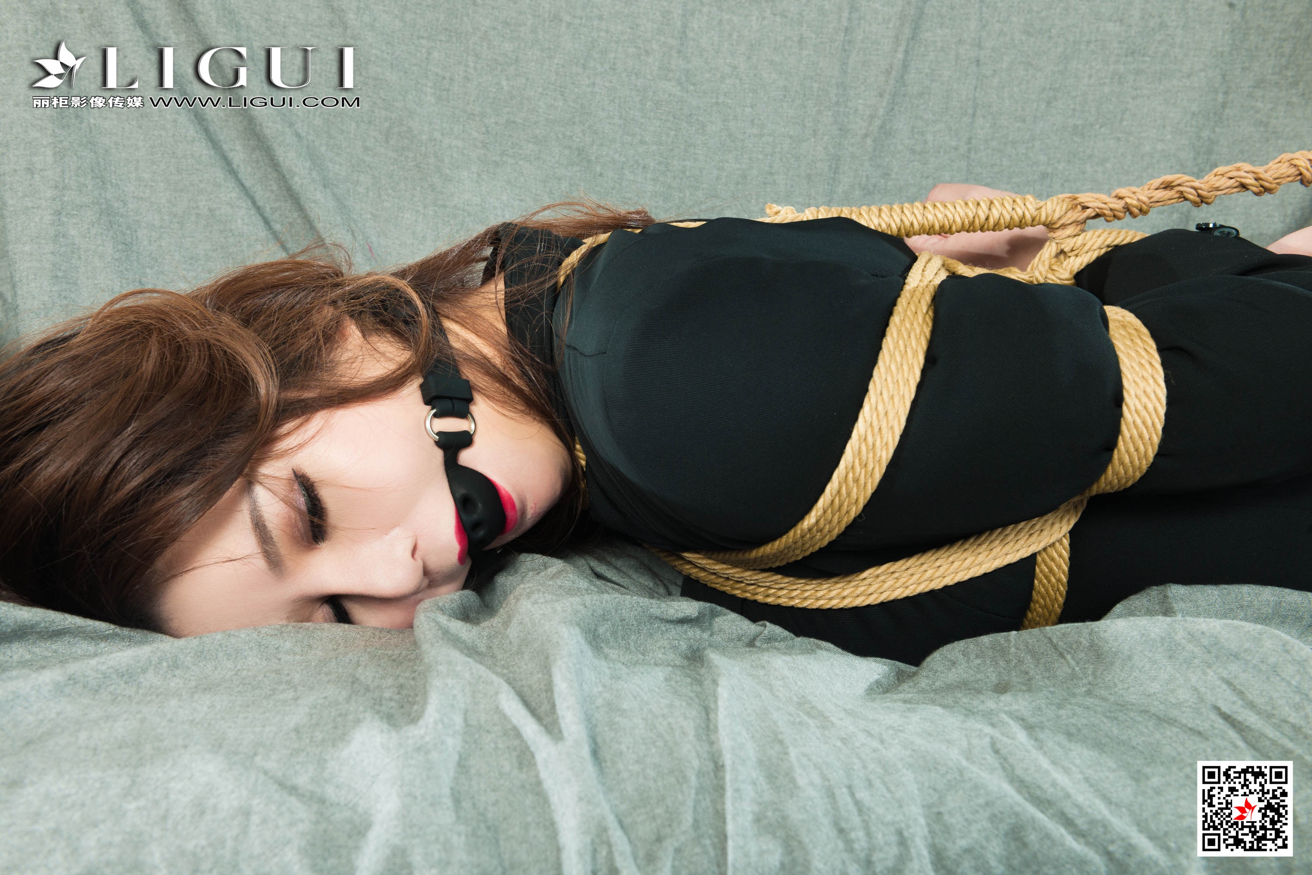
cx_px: 656
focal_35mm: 44
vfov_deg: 30.5
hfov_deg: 44.5
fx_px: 1603
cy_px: 438
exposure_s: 1/125
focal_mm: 44
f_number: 9
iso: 200
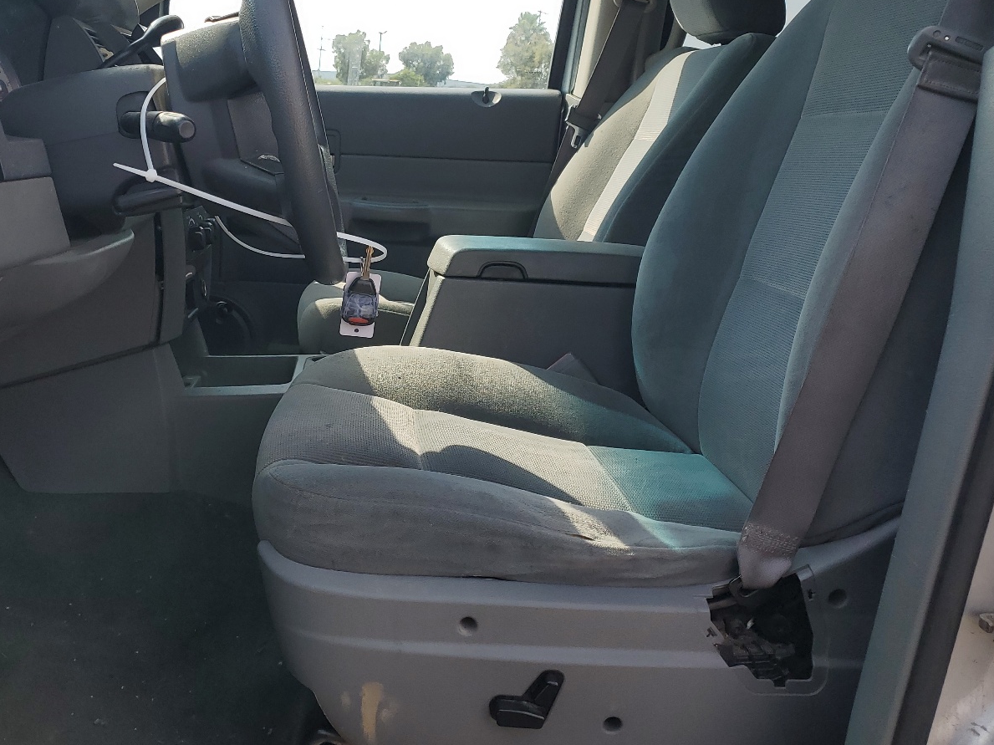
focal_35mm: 35
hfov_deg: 52.3
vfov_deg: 40.5
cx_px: 396
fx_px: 1005
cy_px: 292
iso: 50
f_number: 1.5
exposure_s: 1/1111
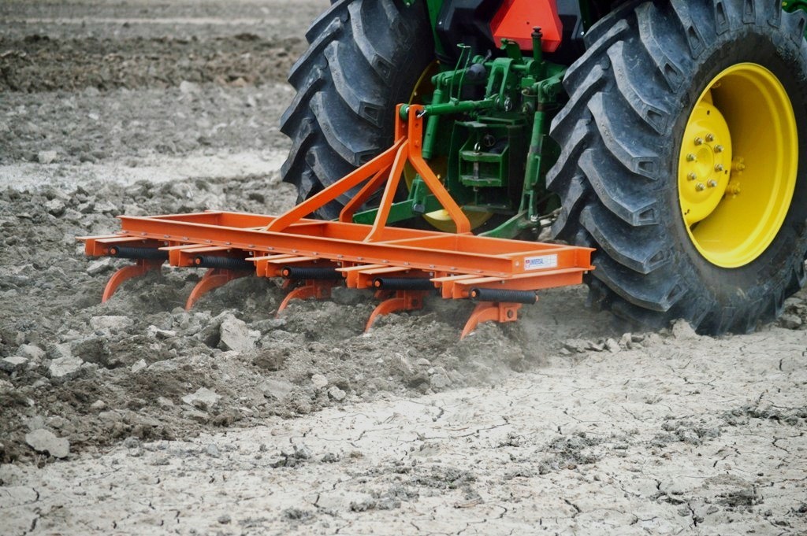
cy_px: 268
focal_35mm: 138
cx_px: 404
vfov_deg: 9.9
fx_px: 3091
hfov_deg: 14.9
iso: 200
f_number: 4.5
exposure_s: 1/1250
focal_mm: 92
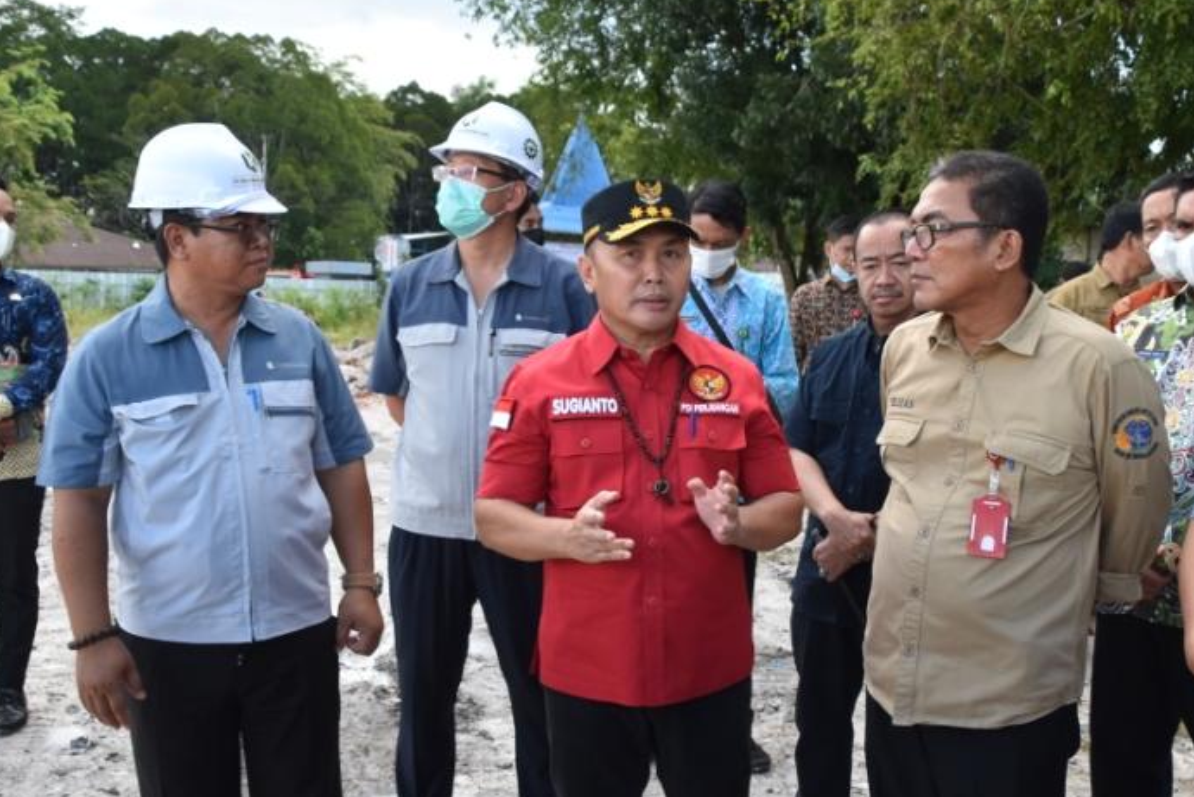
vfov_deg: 33.4
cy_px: 430
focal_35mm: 40
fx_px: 1327
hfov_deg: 48.2
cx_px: 708
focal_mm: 18
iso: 400
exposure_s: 1/160
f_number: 6.3
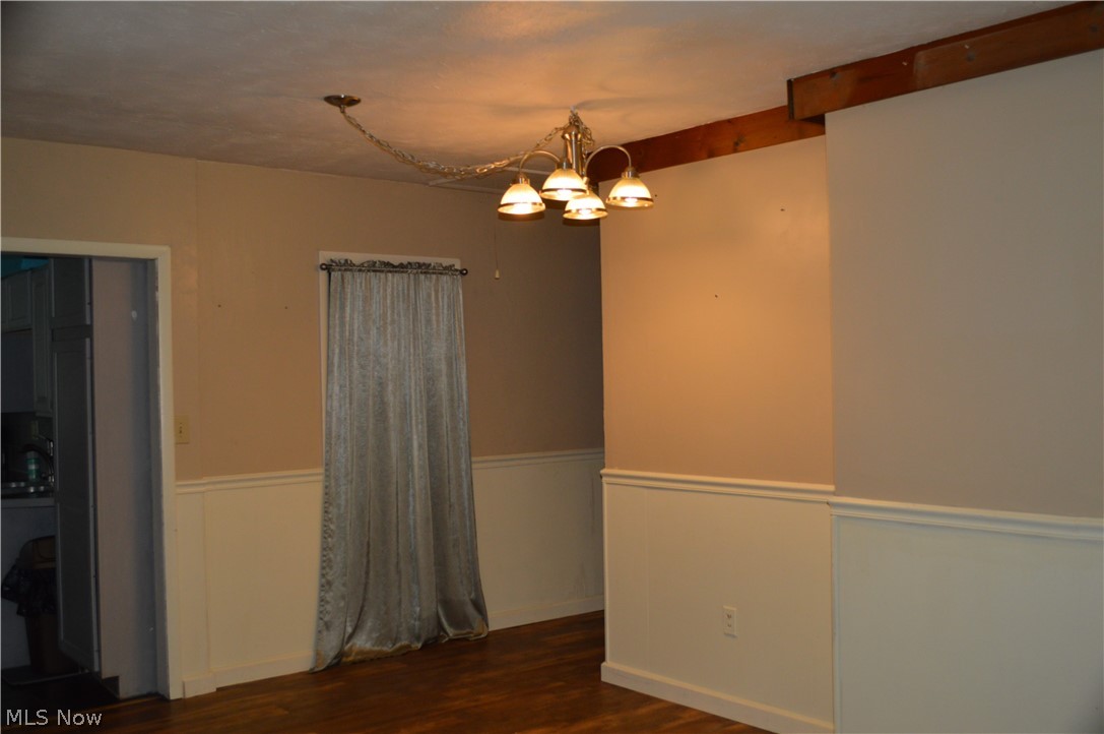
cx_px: 552
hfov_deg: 53.2
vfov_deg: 36.8
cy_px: 367
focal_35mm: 36
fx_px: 1103
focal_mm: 24
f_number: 4
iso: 500
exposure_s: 1/60
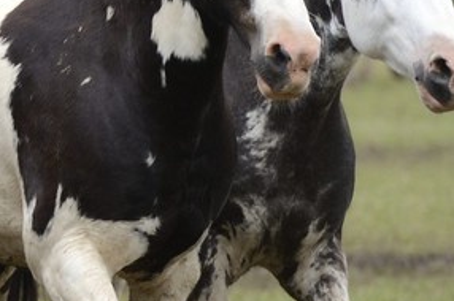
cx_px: -673
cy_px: 124
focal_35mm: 1119
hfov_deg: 1.8
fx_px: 14096
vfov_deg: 1.2
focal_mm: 200
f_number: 5
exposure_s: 1/640
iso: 400
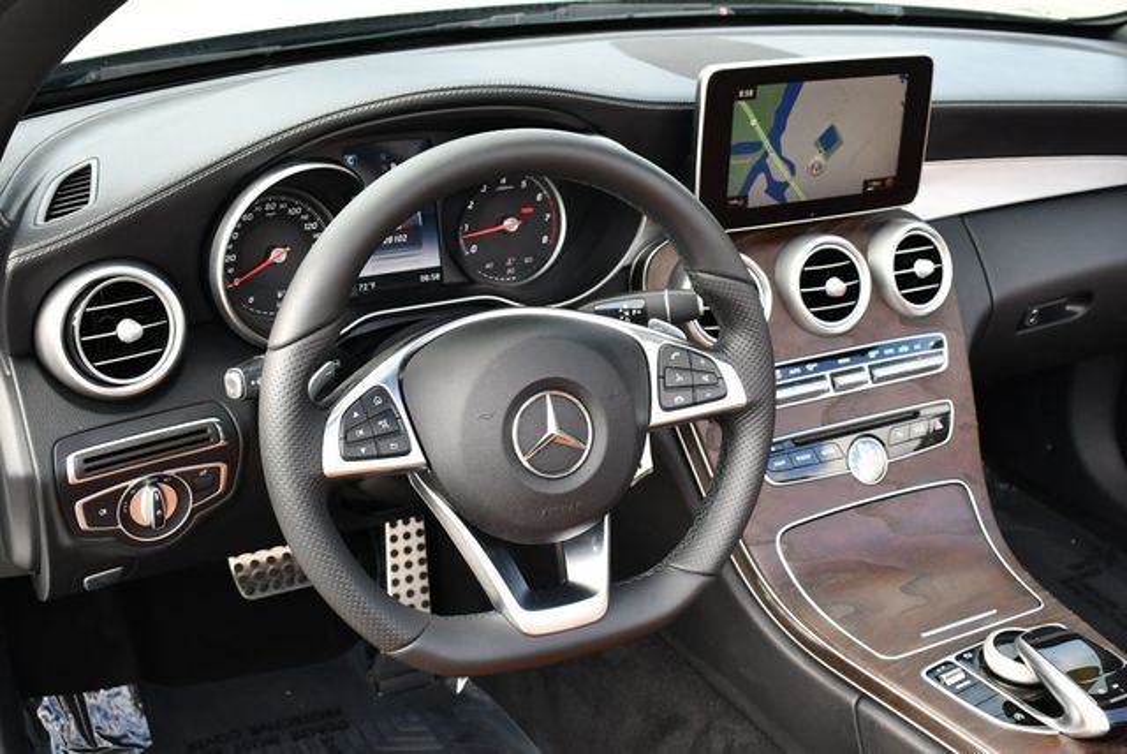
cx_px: 564
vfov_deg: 30.6
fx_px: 1379
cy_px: 377
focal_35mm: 44
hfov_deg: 44.5
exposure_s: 1/250
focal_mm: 22
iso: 400
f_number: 4.5
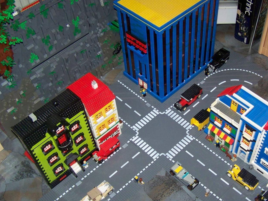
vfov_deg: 30.8
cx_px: 161
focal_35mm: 47
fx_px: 364
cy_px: 112
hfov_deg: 40.3
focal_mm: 6.3
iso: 200
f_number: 2.8
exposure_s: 1/30
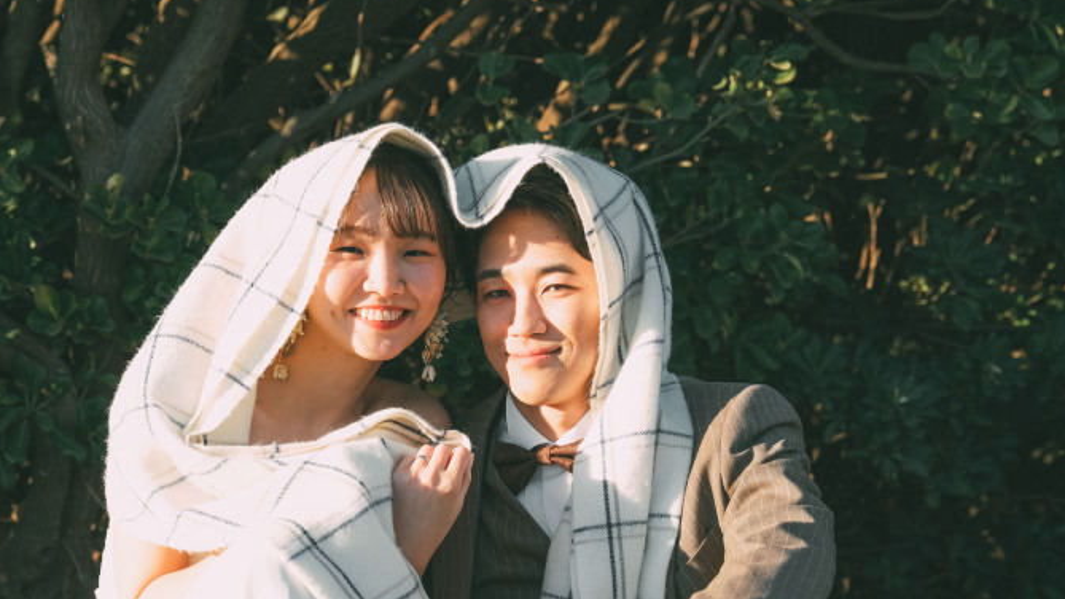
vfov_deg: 11.6
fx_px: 2936
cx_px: 431
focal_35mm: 104
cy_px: 375
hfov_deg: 20.5
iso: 160
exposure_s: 1/500
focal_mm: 55
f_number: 4.5
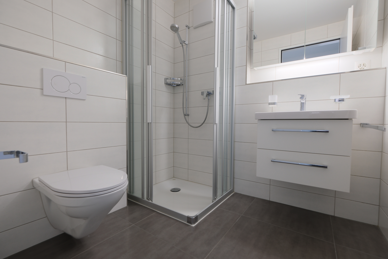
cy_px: 130
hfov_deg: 100.4
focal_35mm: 15
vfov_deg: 77.3
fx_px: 162
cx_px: 194
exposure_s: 1/15
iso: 160
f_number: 4
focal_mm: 10
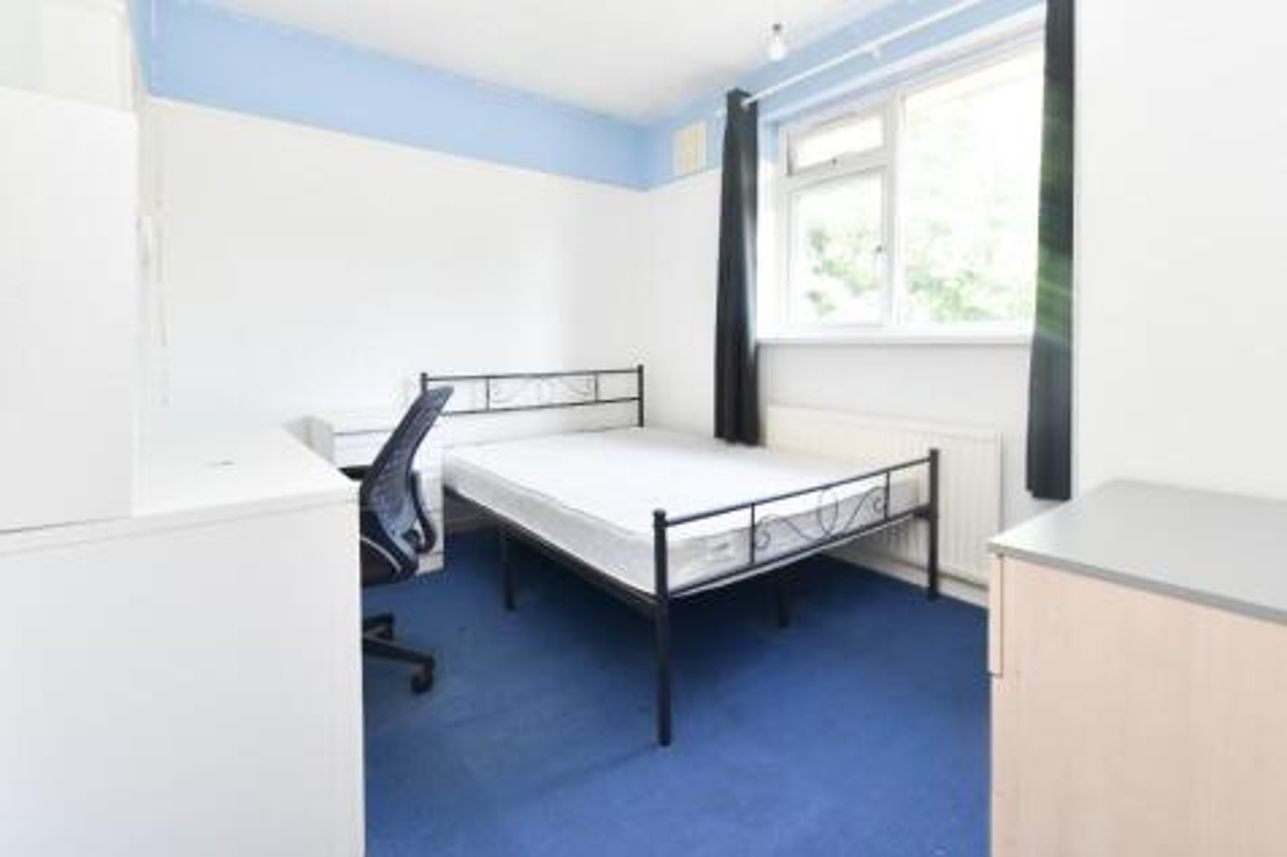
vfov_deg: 77.3
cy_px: 428
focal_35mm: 15
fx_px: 536
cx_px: 644
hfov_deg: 100.4
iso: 200
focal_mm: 10
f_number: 9
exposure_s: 1/5
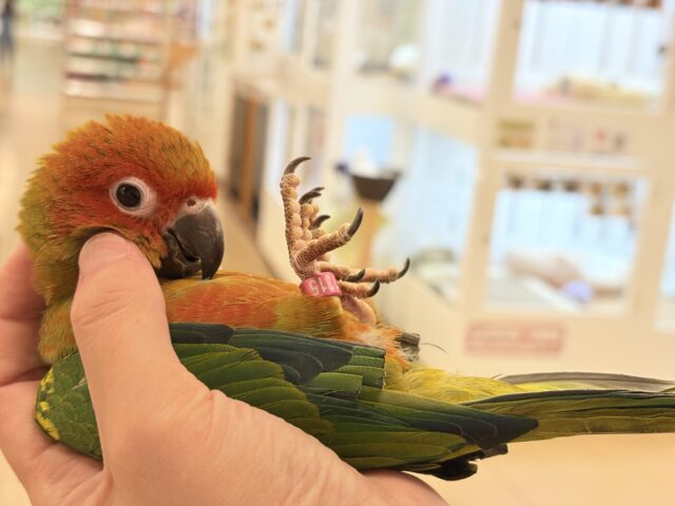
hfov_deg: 36.8
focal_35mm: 52
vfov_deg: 28.0
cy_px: 253
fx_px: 1014
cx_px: 338
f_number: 1.6
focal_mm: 5.96
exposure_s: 1/50
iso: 40
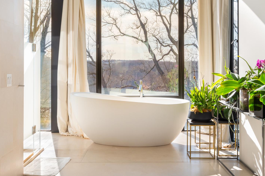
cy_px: 64
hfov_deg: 45.4
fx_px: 316
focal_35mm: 43
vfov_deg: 31.0
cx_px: 144
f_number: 16
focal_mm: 30
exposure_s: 1/640
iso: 800
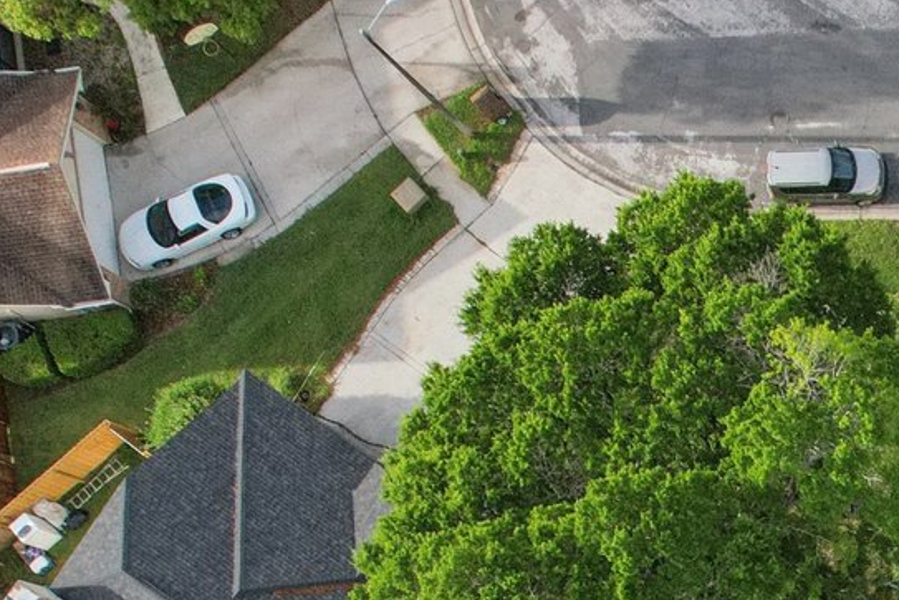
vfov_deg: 15.0
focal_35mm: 83
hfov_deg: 21.1
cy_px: 951
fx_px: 2073
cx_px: 1308
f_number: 2.8
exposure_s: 1/800
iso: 400
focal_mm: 8.4
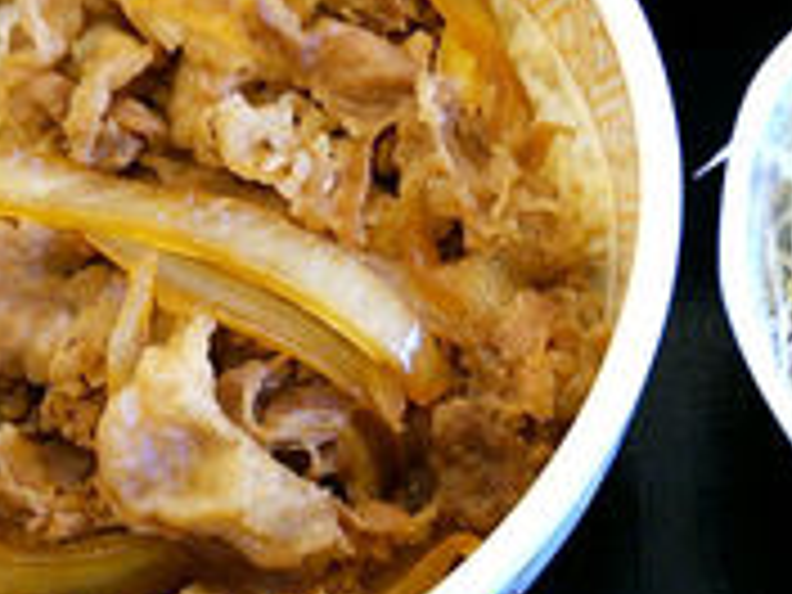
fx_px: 1556
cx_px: 518
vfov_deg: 21.3
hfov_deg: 28.4
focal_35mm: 68
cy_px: 112
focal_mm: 4.06
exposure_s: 1/44
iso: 80
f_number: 1.94
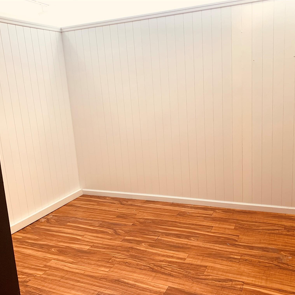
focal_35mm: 31
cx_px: 159
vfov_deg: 52.5
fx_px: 299
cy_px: 149
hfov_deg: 52.5
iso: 100
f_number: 1.8
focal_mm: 4.25
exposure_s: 1/120
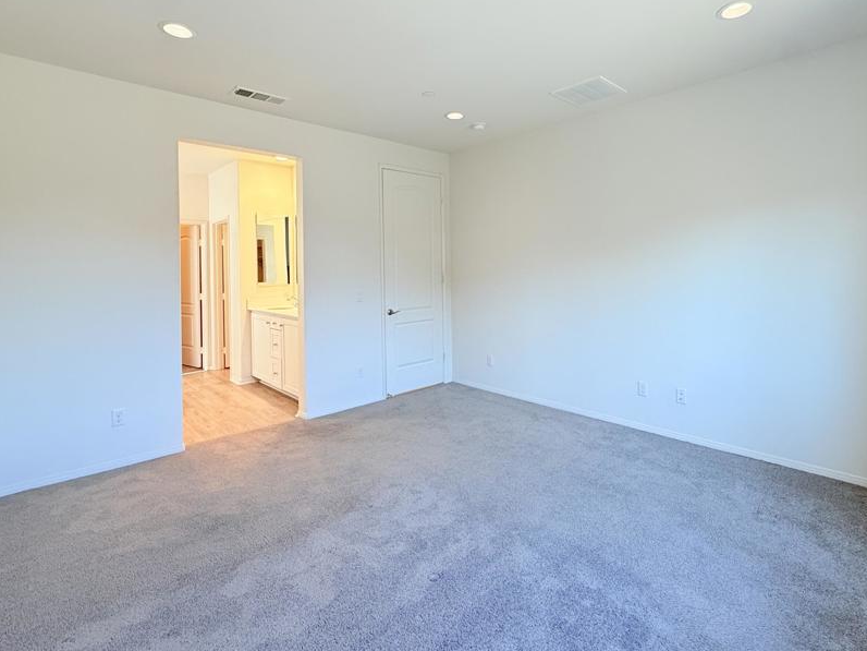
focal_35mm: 18
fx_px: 451
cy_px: 267
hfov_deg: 87.6
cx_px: 468
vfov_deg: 71.0
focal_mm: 2.22
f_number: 2.2
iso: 125
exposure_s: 1/120
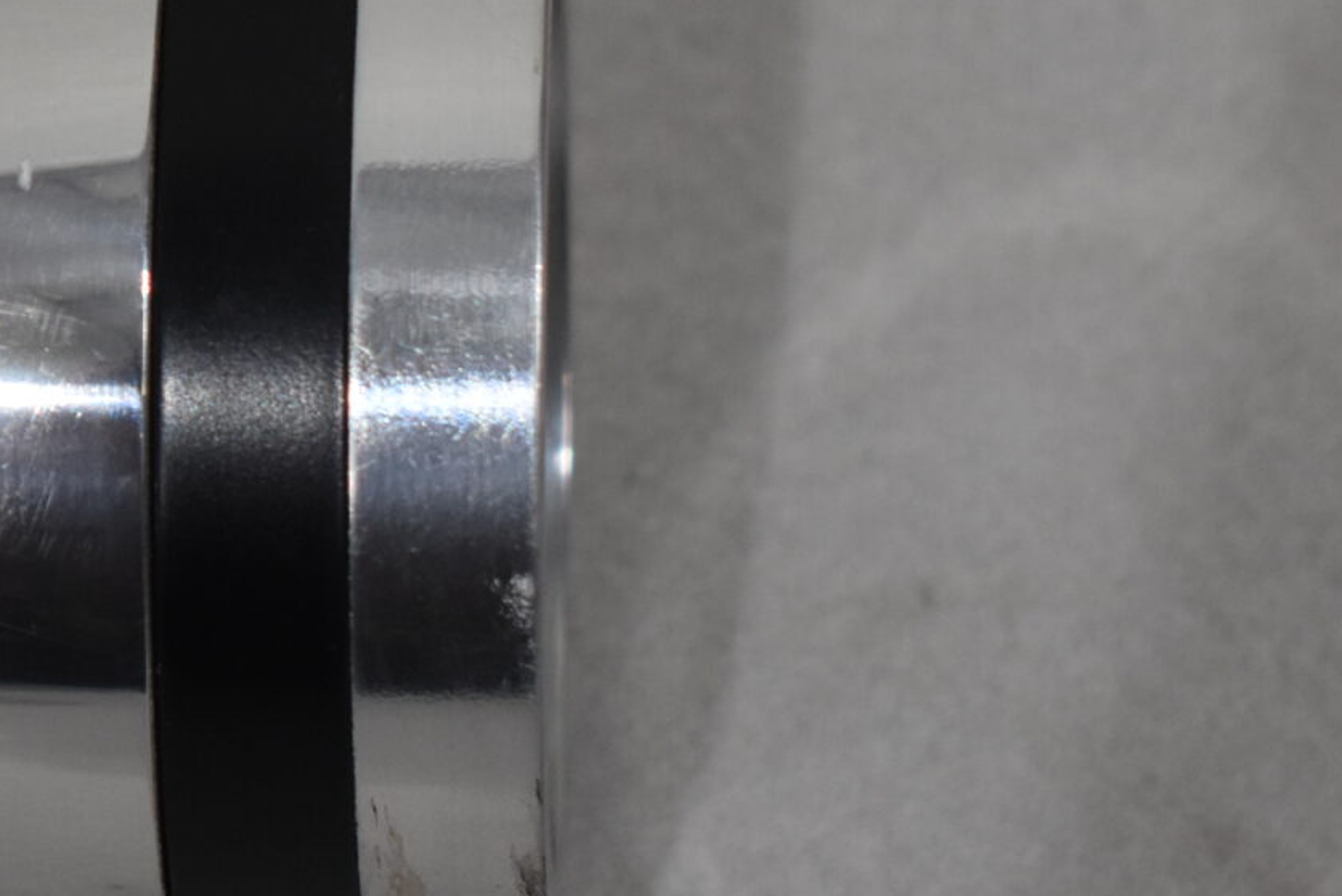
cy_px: 248
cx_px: -169
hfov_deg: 8.1
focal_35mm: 253
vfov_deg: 5.4
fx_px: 9417
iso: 800
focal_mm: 55
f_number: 5.6
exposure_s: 1/200
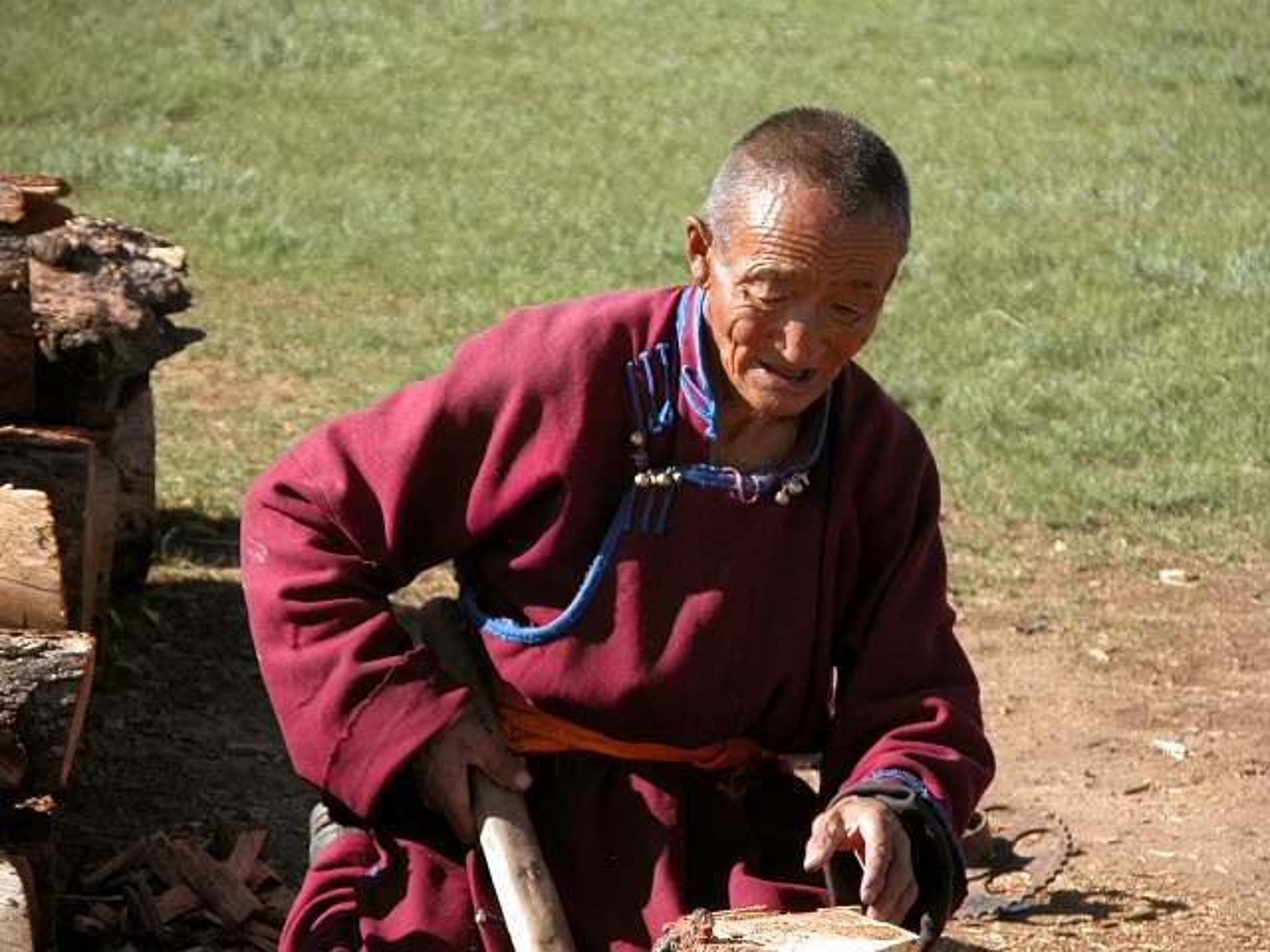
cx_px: 635
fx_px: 7558
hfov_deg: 9.6
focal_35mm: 206
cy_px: 476
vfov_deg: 7.2
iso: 200
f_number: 4.1
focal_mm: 52.4
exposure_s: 1/1000
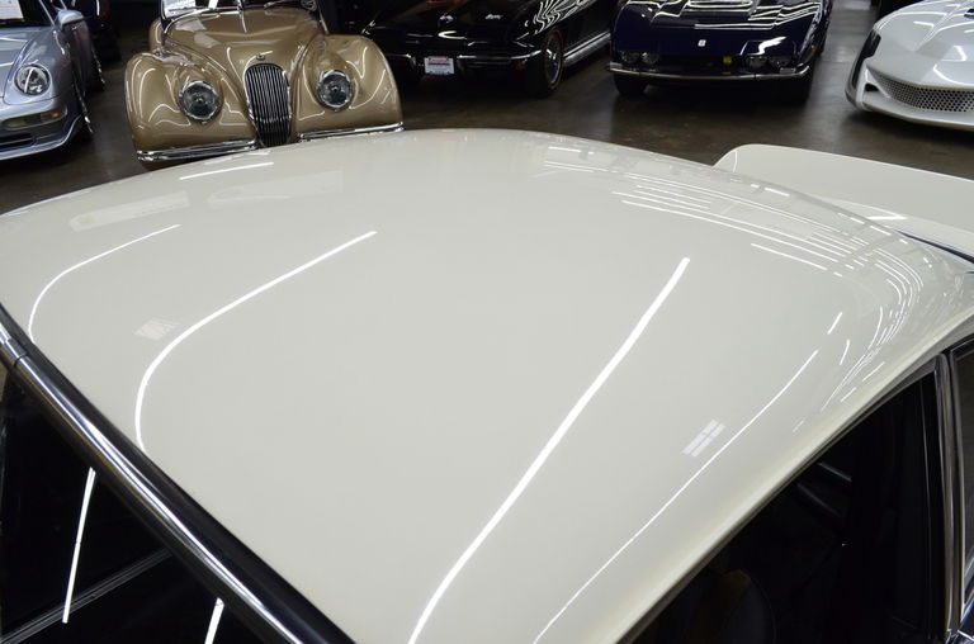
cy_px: 322
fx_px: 729
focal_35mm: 27
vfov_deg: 47.7
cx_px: 487
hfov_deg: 67.5
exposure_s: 1/40
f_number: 8
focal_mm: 18
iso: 800
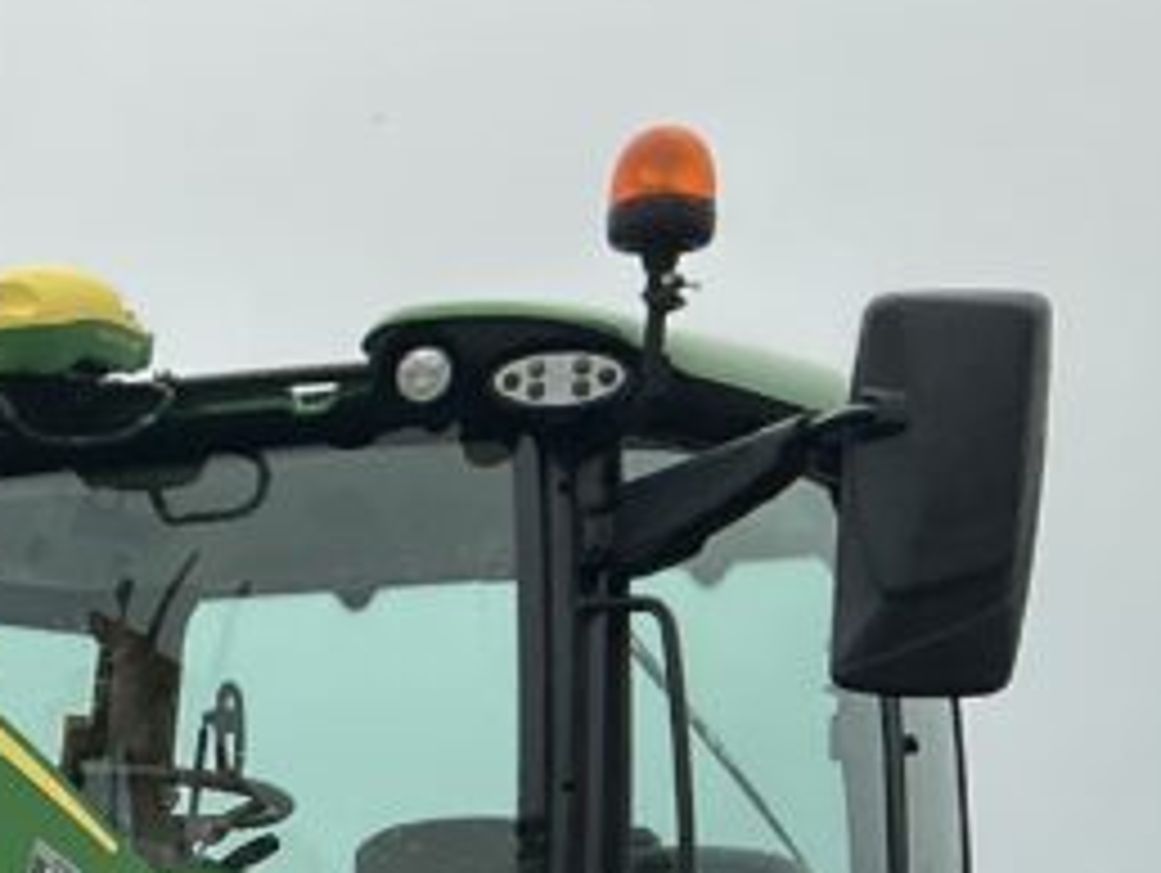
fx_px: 3726
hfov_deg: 15.1
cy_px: 1120
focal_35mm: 111
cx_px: -1004
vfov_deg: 12.9
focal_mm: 3
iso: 25
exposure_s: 1/1221
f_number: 1.8
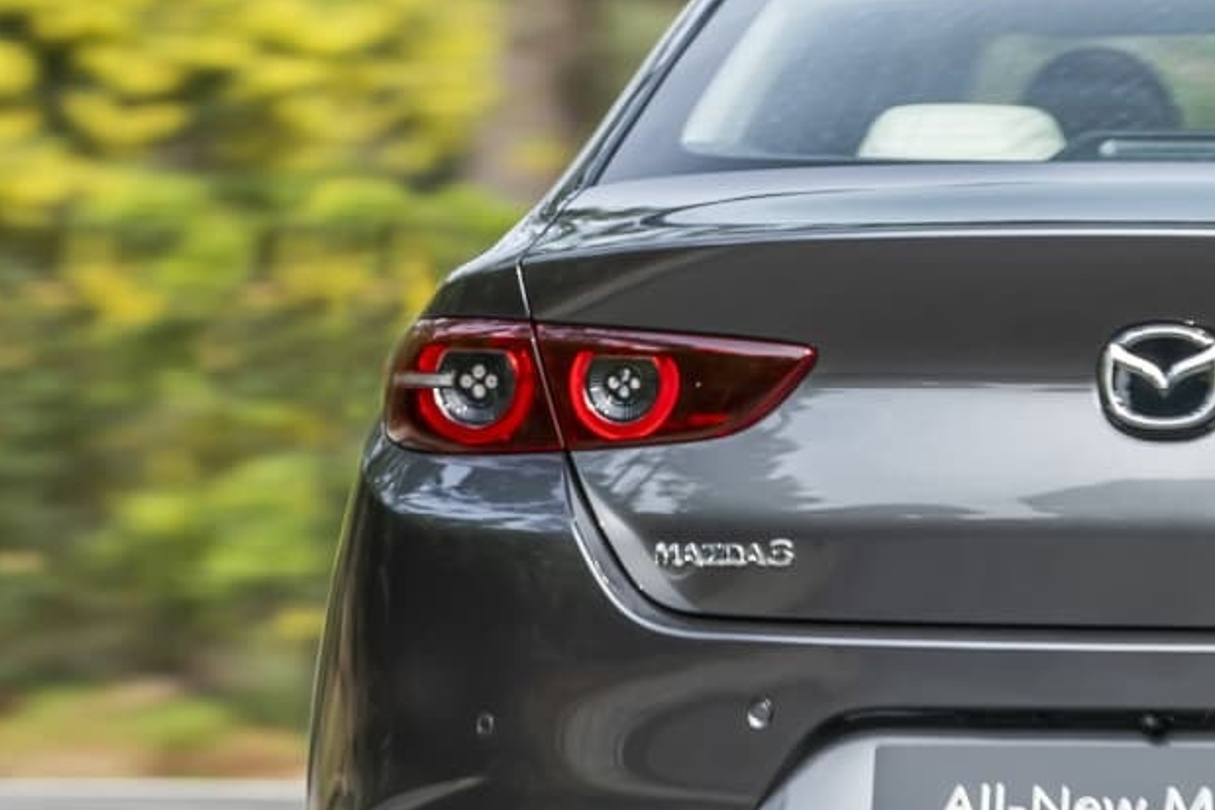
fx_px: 16540
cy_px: 294
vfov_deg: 2.8
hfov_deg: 4.2
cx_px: 1048
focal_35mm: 490
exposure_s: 1/80
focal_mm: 158
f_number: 5.6
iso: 100
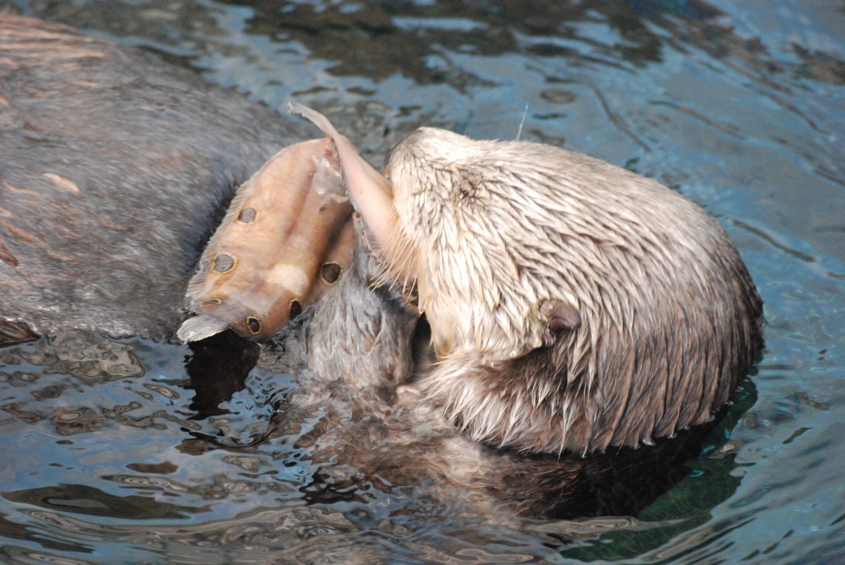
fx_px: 6874
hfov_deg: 7.0
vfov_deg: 4.7
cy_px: 282
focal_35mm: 292
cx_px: 422
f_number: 6.3
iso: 1600
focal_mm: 195
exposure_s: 1/160
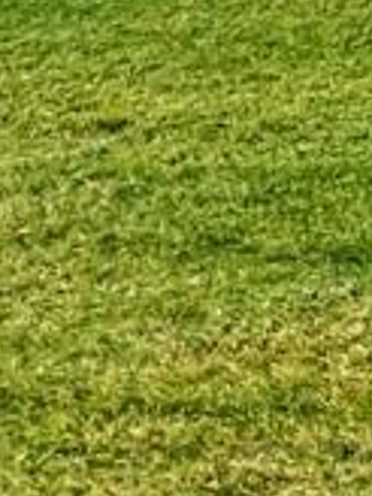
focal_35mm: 119
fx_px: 1705
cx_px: 1567
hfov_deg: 7.6
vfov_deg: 13.5
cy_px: -578
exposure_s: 1/1357
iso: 32
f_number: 1.8
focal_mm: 1.57
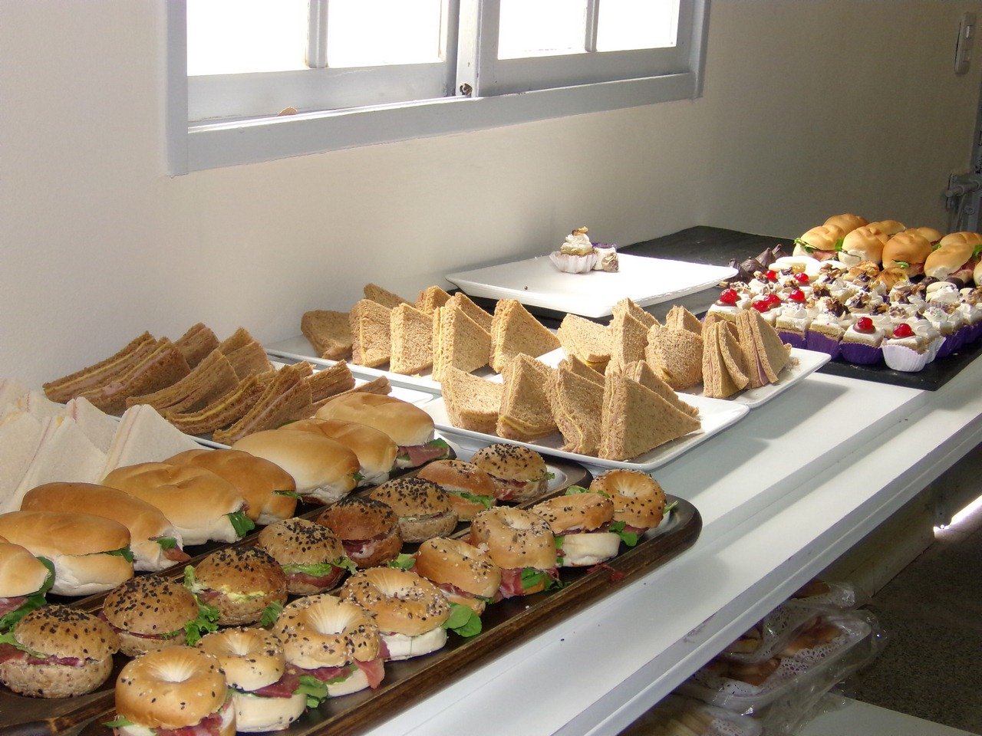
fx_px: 1702
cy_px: 368
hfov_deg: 32.2
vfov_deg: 24.4
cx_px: 491
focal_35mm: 60
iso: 200
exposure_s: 1/125
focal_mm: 10.7
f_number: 4
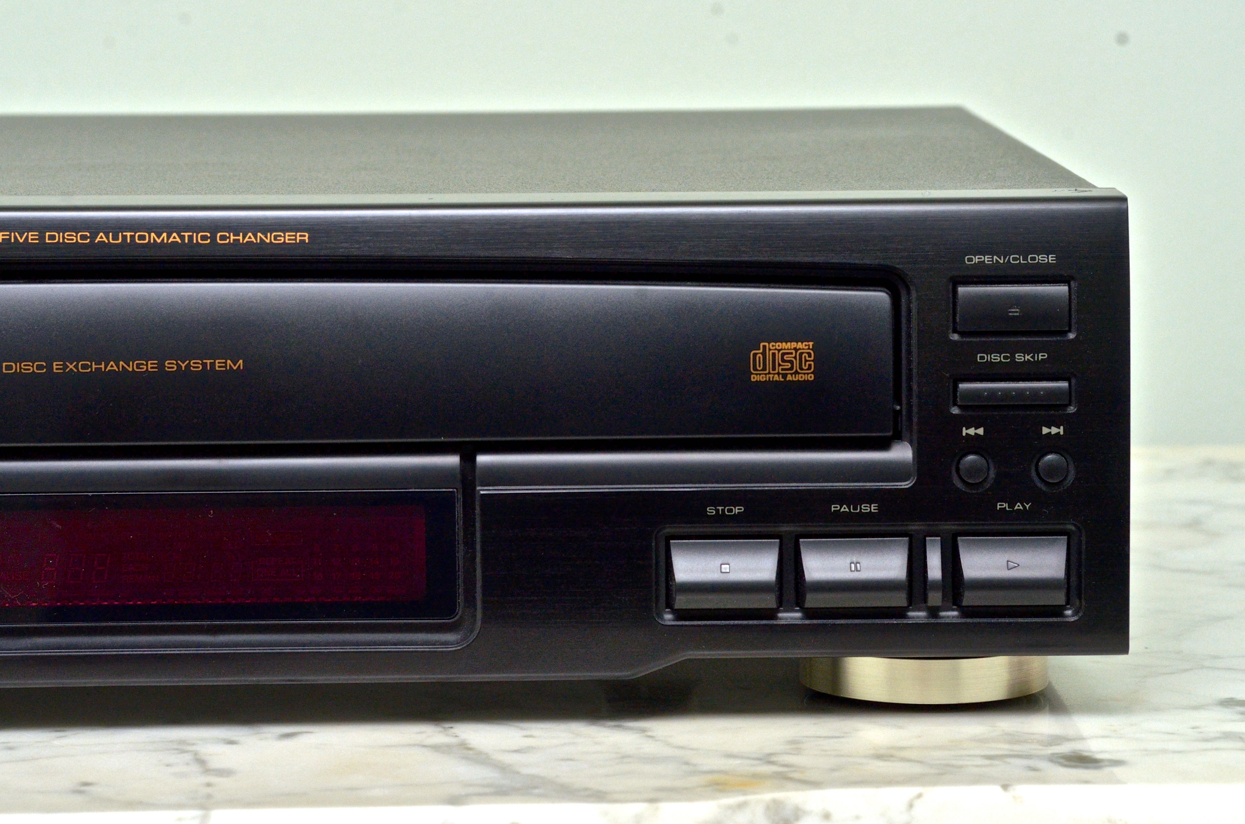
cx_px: 622
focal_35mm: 128
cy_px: 412
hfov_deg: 16.1
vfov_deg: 10.7
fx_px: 4400
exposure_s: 1/160
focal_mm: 85
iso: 800
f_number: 11
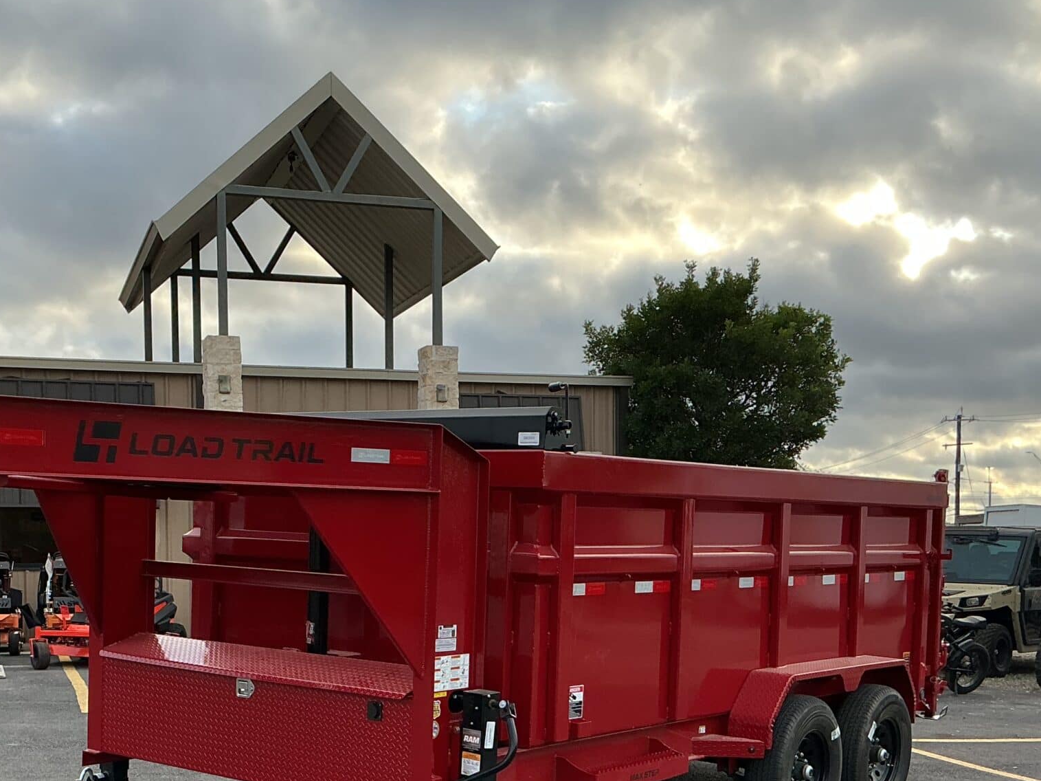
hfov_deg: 38.7
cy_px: 607
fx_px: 1473
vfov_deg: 29.1
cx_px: 414
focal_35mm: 49
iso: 25
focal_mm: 3
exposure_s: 1/491
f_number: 1.8
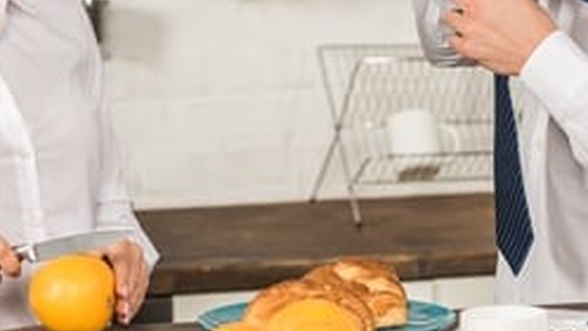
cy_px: 0
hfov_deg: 10.4
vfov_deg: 5.8
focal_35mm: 207
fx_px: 3227
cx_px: 239
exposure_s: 1/160
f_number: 4
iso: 100
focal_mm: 82
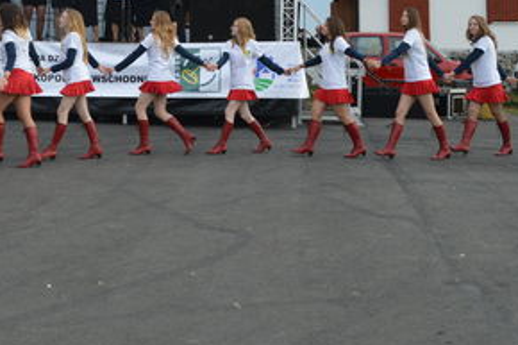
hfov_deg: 29.0
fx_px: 992
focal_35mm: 69
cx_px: 168
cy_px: -1
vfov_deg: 19.2
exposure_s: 1/160
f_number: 6.3
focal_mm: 22
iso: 100
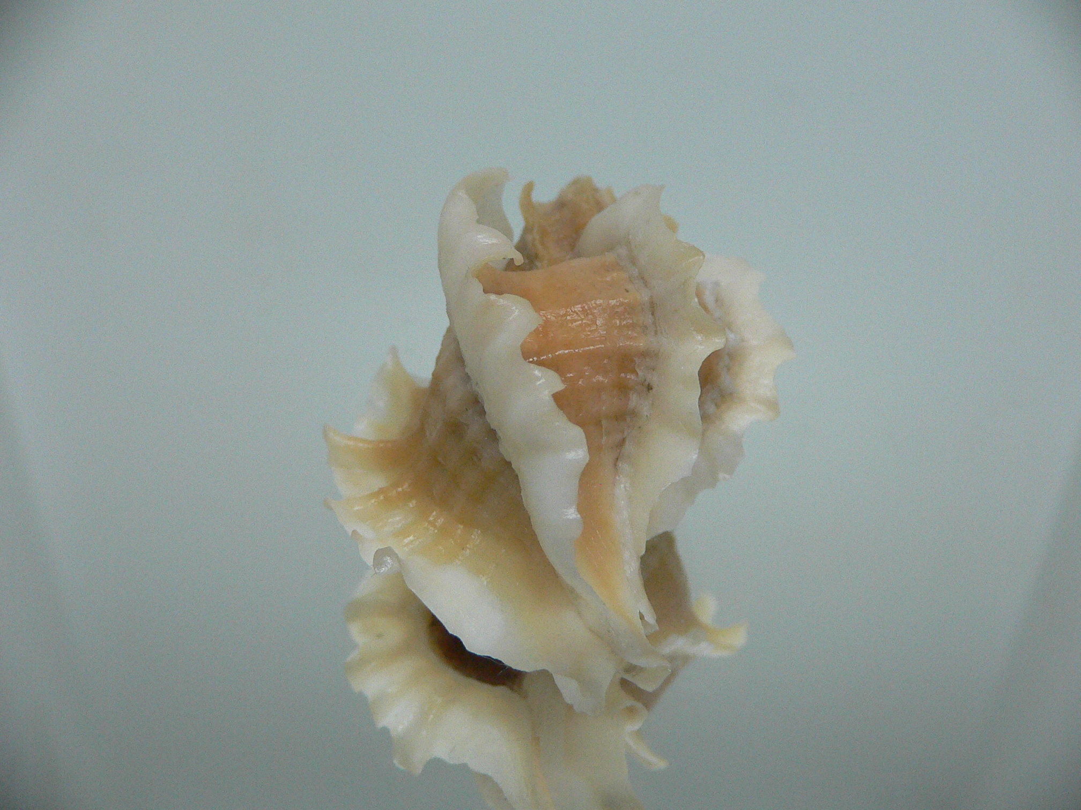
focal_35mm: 35
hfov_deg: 52.6
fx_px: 1093
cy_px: 405
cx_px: 540
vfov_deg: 40.7
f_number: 2.8
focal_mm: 4.6
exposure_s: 1/60
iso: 200
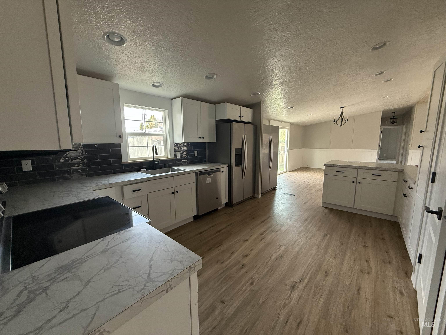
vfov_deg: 85.7
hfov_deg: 102.1
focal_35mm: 14
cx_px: 223
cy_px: 168
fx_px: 180
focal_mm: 2.22
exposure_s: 1/99
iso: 200
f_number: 2.2
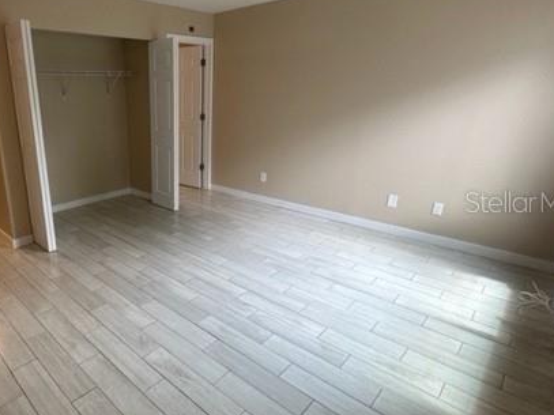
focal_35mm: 22
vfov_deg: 61.0
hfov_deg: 72.5
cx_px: 158
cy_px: 201
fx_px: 352
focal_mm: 2.22
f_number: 2.2
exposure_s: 1/120
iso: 125
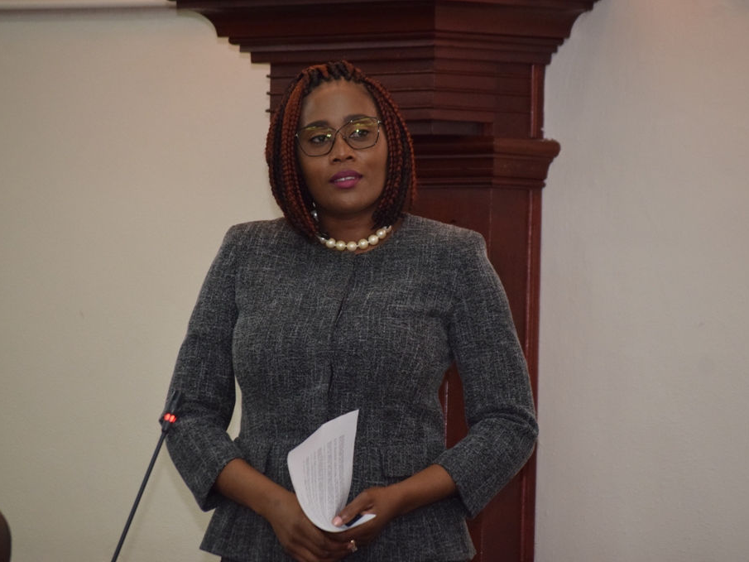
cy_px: 282
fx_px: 5119
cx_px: 387
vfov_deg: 6.3
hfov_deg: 8.4
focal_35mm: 237
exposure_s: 1/200
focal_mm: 145
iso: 1600
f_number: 6.3
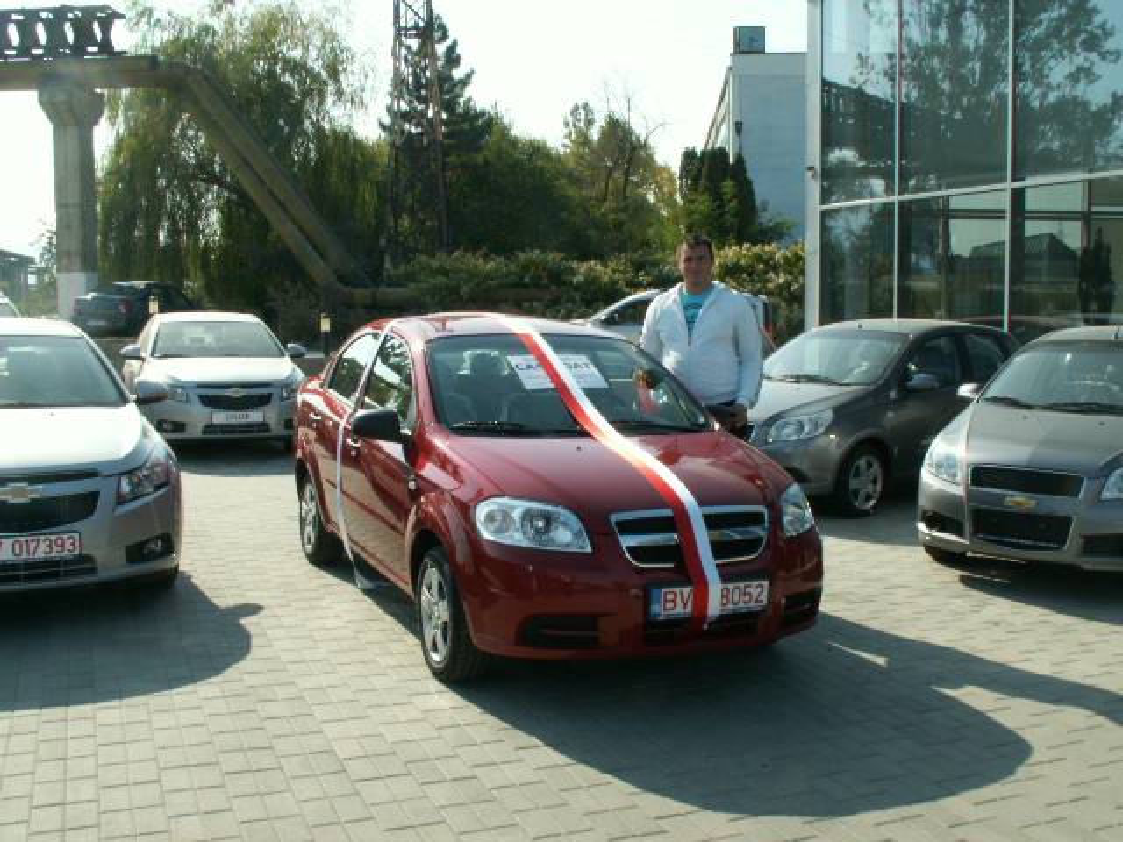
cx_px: 562
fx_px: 1135
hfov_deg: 52.6
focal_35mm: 35
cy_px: 421
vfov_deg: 40.7
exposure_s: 1/100
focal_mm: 5.86
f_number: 8
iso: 50
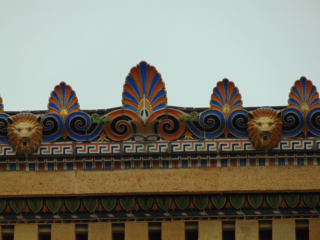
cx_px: 160
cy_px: 120
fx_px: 4326
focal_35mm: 468
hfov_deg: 4.2
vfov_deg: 3.2
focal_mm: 84
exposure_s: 1/125
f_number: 4.4
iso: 100
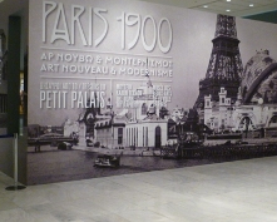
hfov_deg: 38.7
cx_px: 157
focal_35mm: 48
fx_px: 394
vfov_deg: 31.3
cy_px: 83
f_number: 2.8
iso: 400
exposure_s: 1/30
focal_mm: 5.5
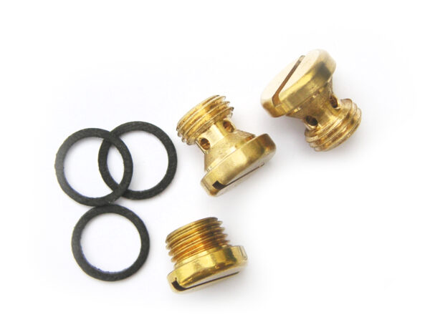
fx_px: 1056
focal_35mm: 85
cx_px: 215
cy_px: 161
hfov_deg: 23.0
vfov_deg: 17.4
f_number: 3.5
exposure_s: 1/500
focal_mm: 11.1
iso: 64
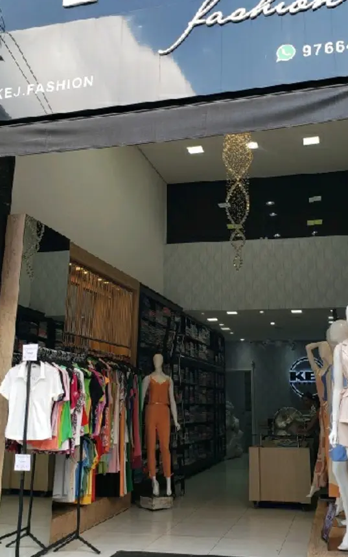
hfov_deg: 34.3
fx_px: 562
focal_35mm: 37
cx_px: 208
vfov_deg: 52.7
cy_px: 251
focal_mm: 4.3
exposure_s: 1/159
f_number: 2.4
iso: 50
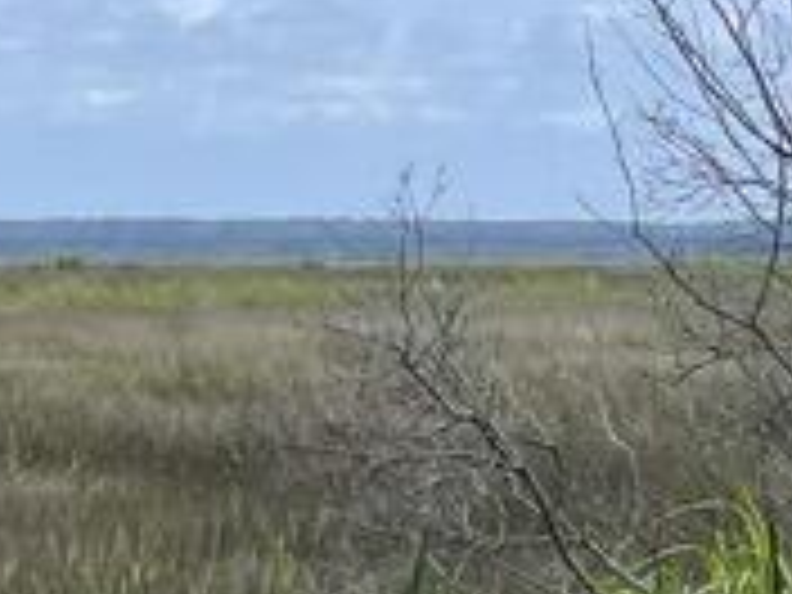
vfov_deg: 7.7
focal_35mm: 189
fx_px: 4324
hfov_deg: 10.4
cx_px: 648
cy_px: -378
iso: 32
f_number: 1.6
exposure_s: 1/3610
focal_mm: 4.2
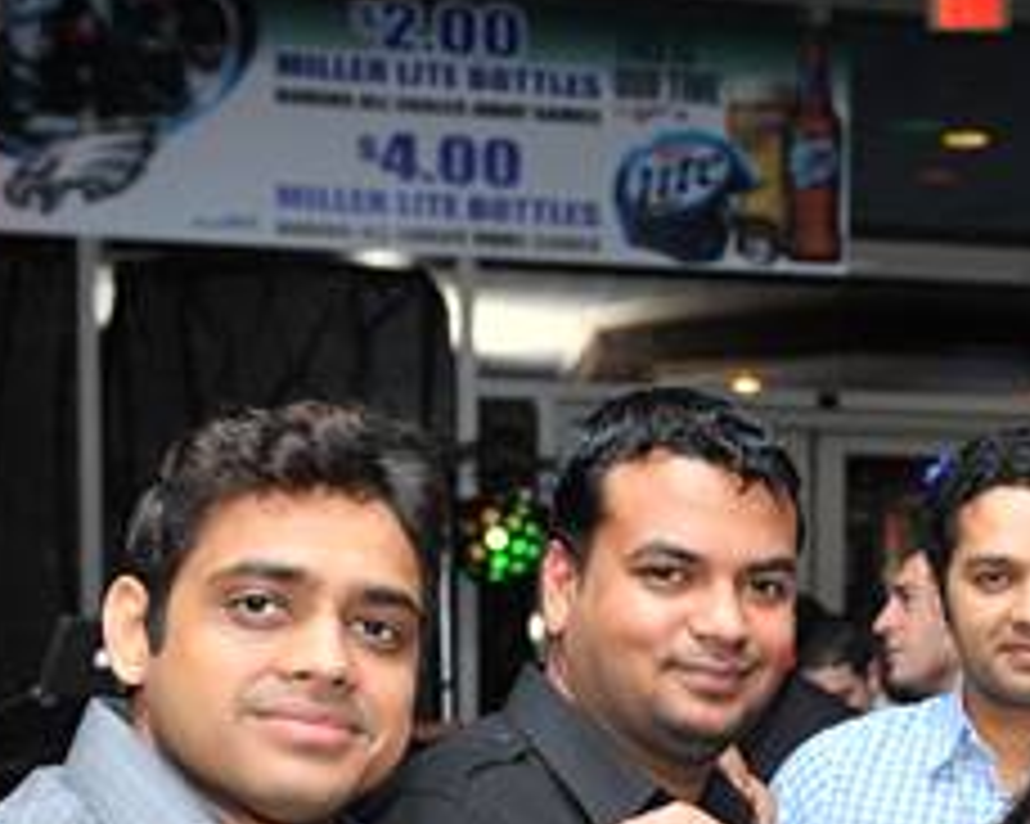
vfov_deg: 18.9
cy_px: 797
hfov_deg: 23.4
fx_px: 2407
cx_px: 954
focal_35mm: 79
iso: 1000
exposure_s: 1/100
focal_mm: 35
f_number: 4.5
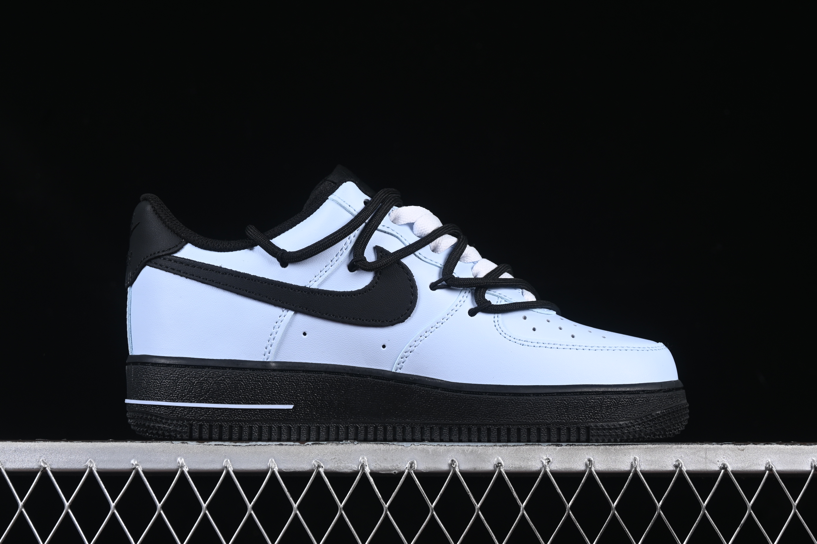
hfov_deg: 27.0
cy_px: 272
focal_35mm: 75
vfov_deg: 18.2
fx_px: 1702
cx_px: 408
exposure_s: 1/80
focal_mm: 50
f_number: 7.1
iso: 160
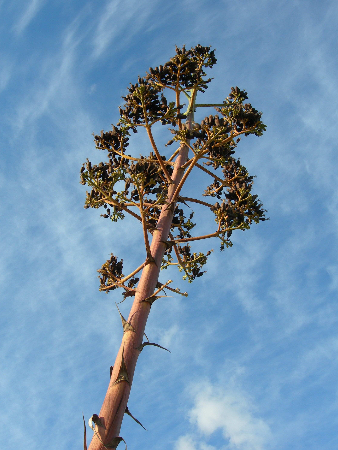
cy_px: 230
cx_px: 172
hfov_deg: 36.8
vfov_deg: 47.9
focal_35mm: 39
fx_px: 508
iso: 50
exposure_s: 1/268
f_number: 4.8
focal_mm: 7.8
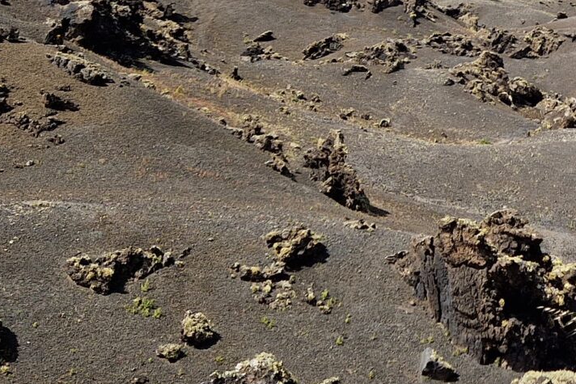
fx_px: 1376
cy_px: -169
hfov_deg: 21.4
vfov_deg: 14.9
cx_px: 744
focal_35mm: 86
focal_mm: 5.4
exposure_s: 1/2048
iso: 50
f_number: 1.8
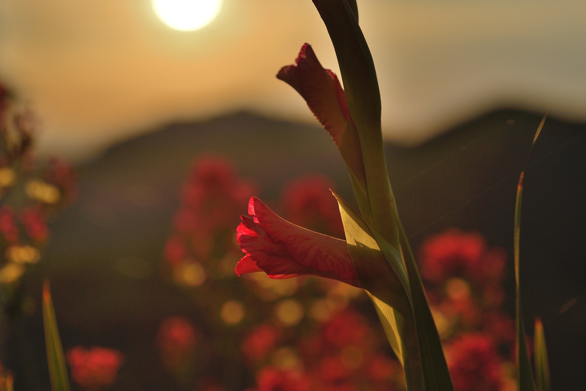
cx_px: 281
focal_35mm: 71
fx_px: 1156
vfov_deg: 19.2
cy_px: 191
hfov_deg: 28.4
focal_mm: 60
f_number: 5
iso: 100
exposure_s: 1/4000
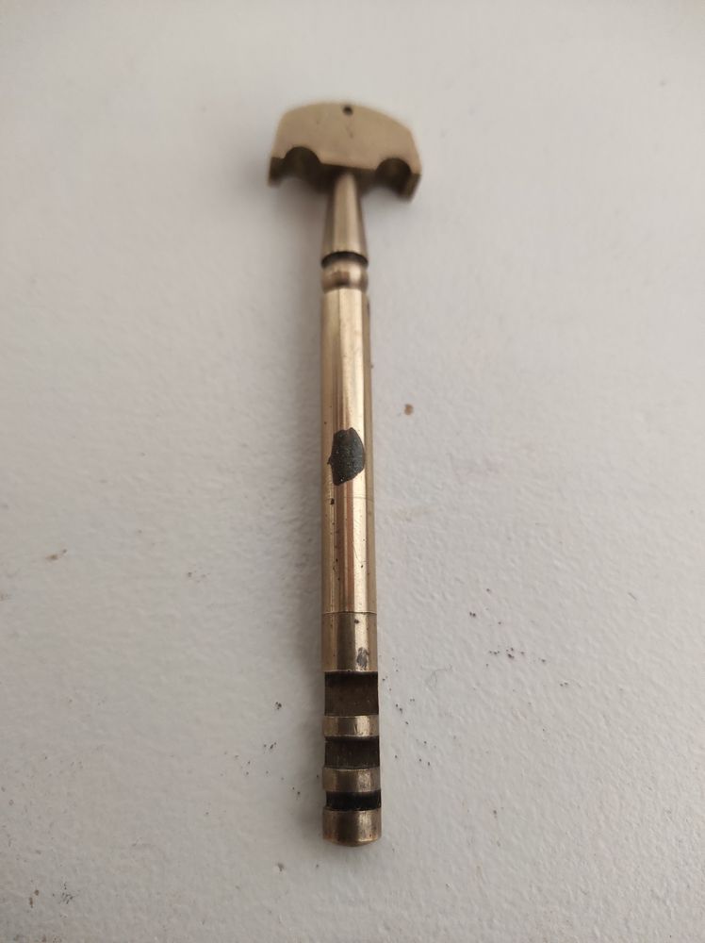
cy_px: 472
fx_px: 680
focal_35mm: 25
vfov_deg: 69.4
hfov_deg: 54.8
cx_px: 352
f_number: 1.89
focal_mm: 5.43
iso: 651
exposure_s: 1/33
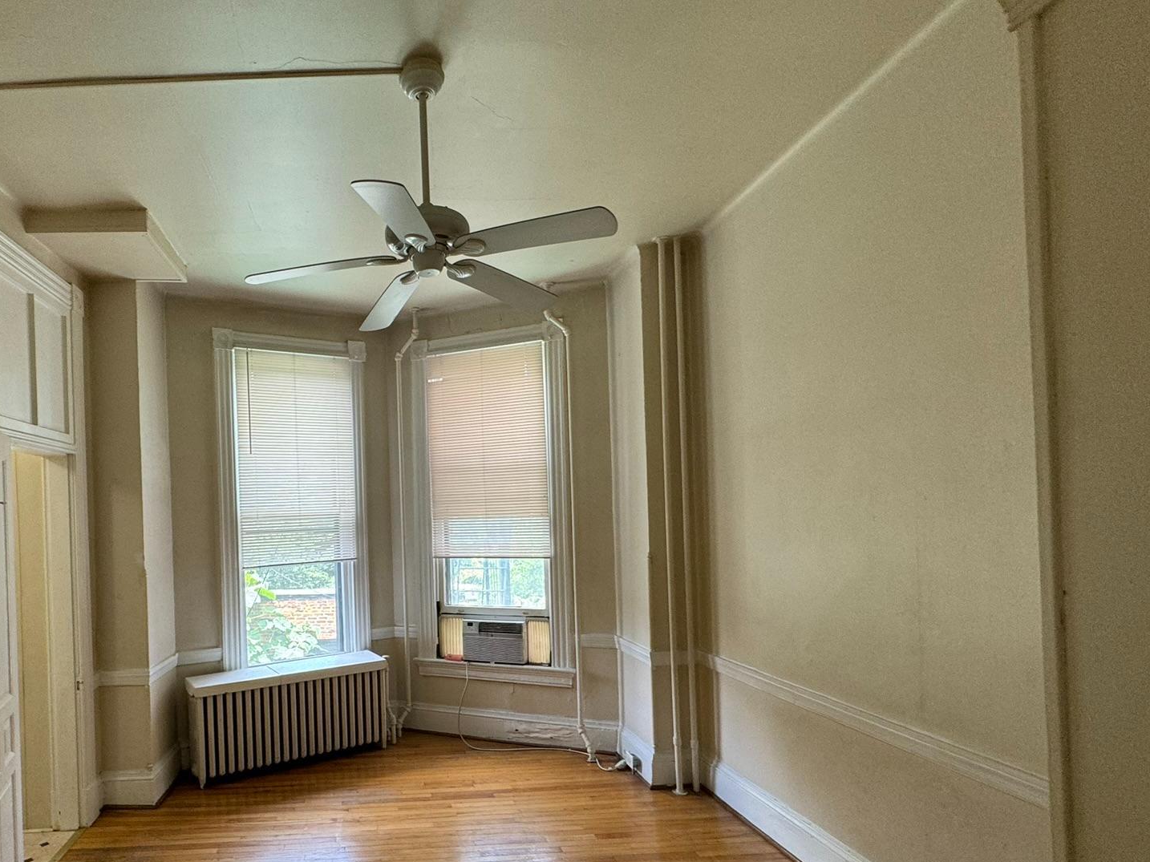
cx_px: 381
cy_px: 526
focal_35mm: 20
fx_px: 664
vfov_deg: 65.2
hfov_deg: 79.0
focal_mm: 2.22
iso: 100
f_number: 2.2
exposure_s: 1/99
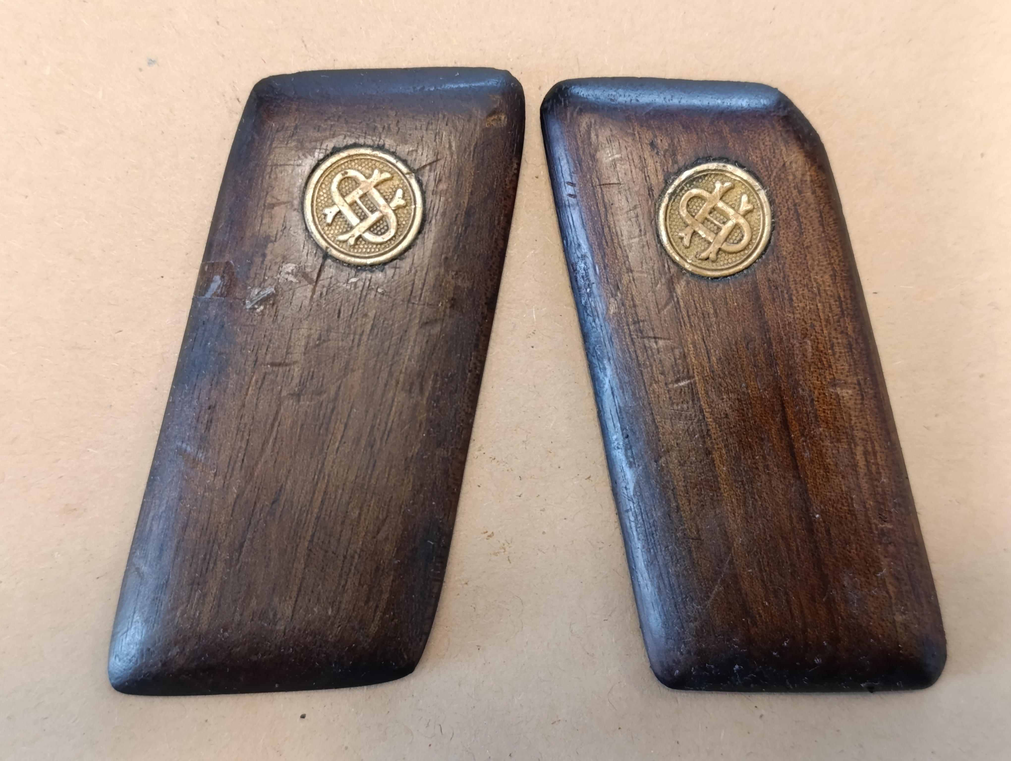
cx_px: 506
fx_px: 1345
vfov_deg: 31.6
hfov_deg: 41.2
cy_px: 380
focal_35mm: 46
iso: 640
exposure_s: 1/50
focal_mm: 6.14
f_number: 1.6
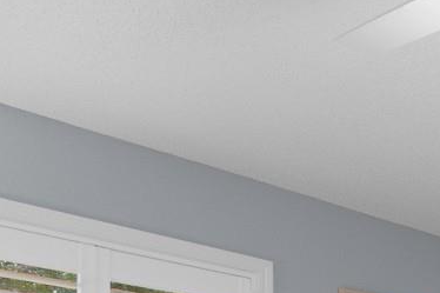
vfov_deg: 17.7
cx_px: 669
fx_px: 794
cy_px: 490
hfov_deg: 24.0
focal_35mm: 65
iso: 100
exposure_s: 3
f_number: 4.5
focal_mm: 10
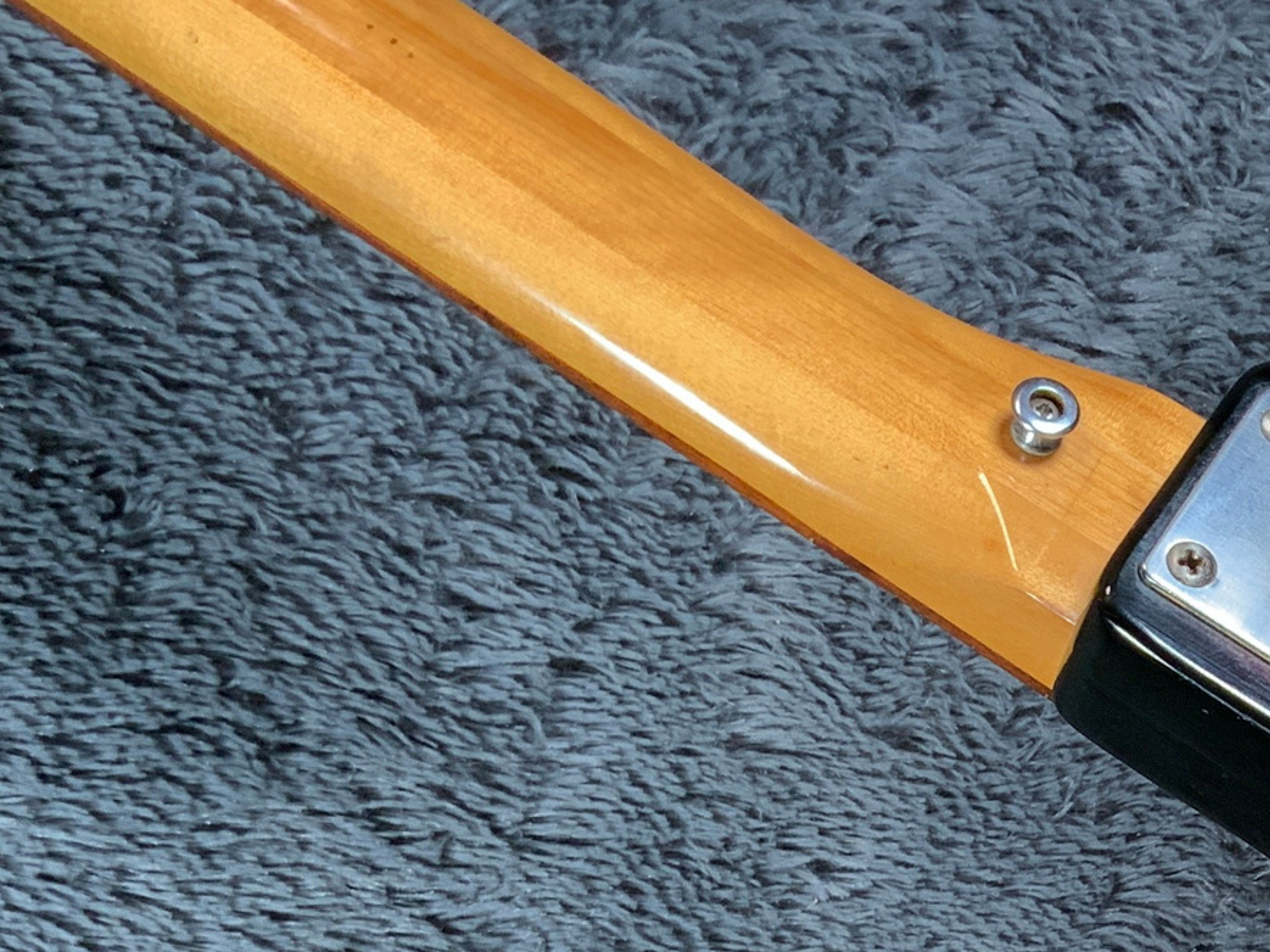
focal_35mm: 84
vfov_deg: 16.9
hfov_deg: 21.2
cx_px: 1645
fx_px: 3082
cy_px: 1087
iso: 50
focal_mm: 3
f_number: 1.8
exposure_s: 1/104
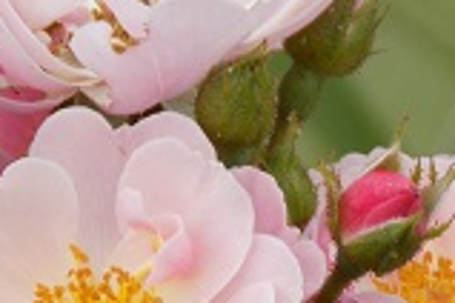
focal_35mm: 997
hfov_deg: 2.1
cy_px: 249
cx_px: 212
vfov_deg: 1.4
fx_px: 12600
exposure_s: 1/250
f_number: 5.9
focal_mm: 56.4
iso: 80
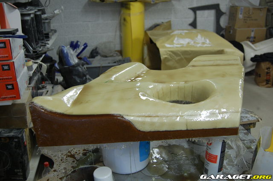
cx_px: 136
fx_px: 261
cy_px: 90
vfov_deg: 38.2
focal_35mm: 34
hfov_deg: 55.2
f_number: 3.8
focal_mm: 23
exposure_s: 1/25
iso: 800
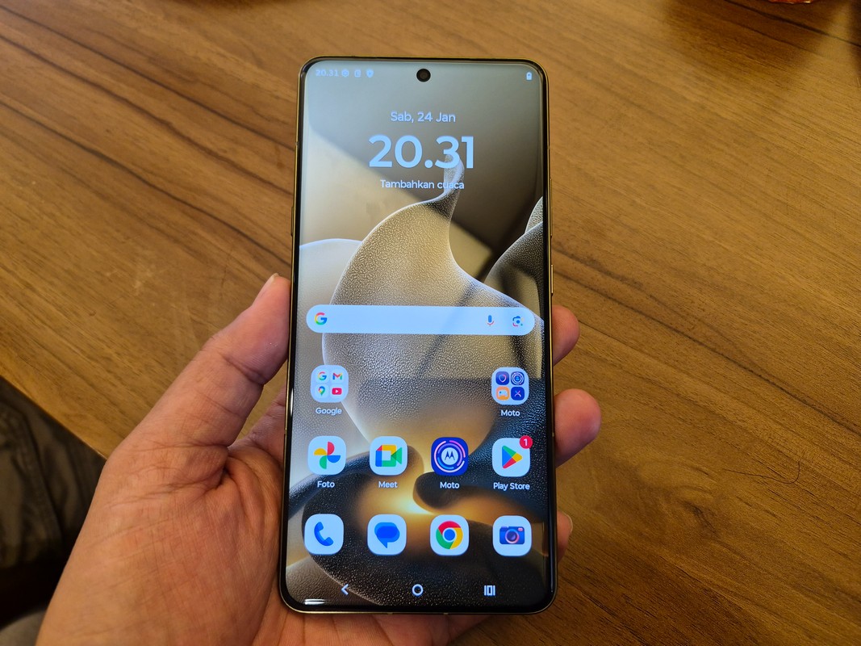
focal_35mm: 23
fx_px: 572
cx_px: 430
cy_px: 323
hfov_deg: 73.9
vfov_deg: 58.9
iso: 250
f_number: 1.8
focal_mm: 5.4
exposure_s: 1/100
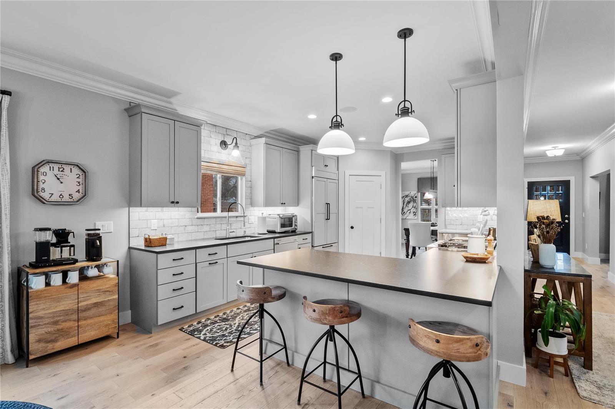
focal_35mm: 16
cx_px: 308
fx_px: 273
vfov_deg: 73.7
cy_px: 204
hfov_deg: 96.7
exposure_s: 1/3
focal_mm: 8
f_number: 8
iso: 400
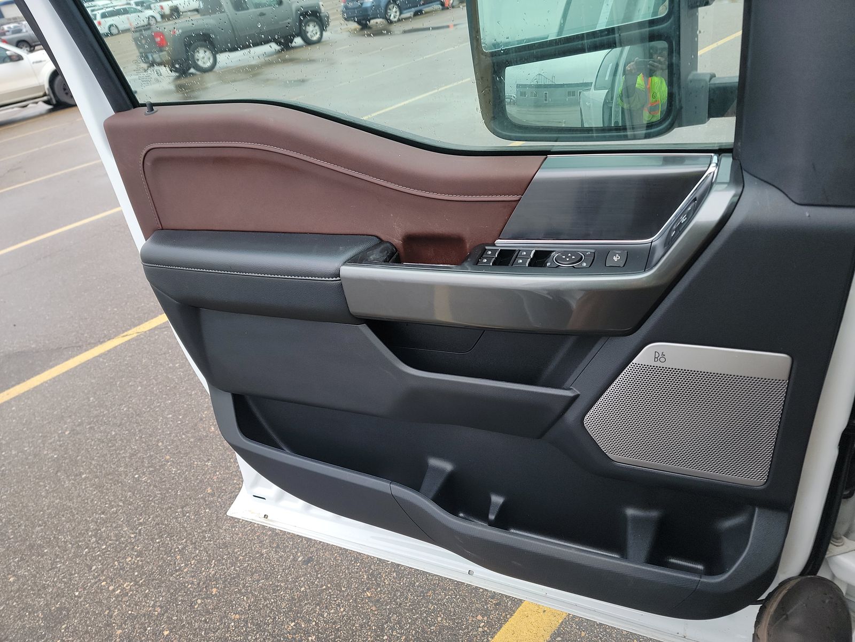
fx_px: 593
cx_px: 428
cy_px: 321
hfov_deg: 71.6
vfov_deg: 56.8
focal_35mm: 24
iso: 72
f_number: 1.8
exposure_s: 1/119
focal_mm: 6.7
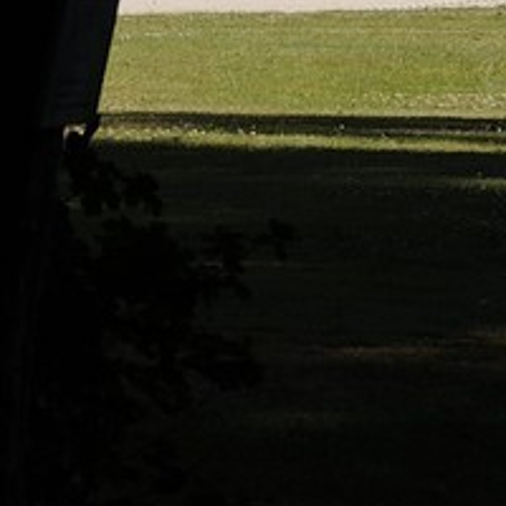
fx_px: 7855
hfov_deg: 3.6
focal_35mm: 475
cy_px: -807
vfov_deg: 3.6
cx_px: 1781
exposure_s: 1/160
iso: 200
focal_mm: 70
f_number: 13
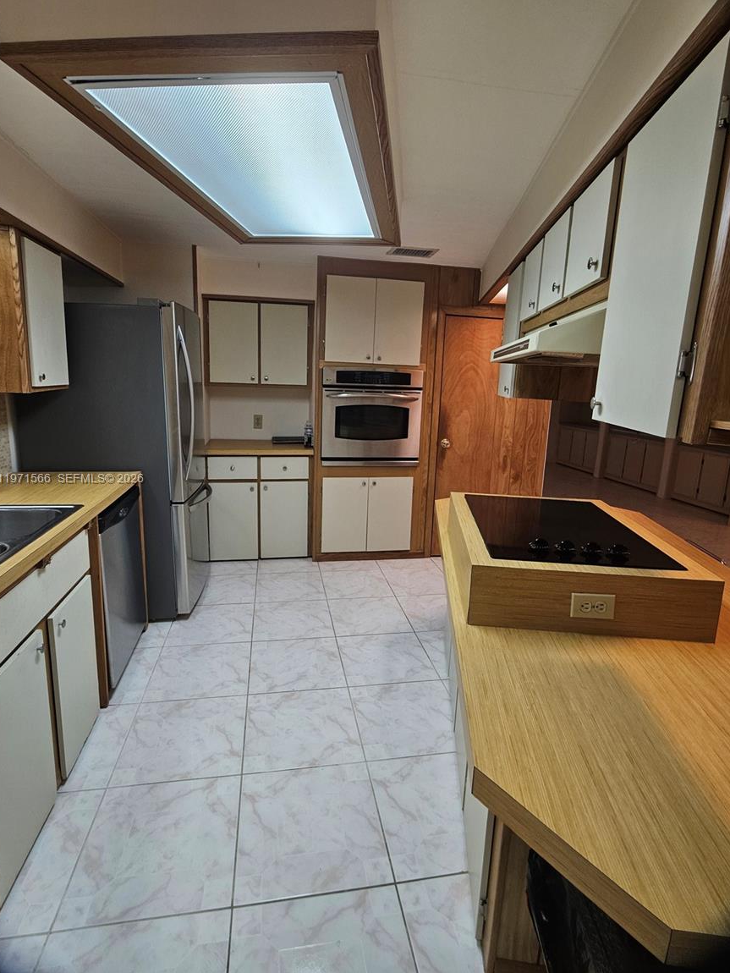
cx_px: 368
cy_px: 480
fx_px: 675
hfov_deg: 56.8
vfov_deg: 71.6
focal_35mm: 24
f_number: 1.8
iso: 160
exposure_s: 1/120
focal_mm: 5.4
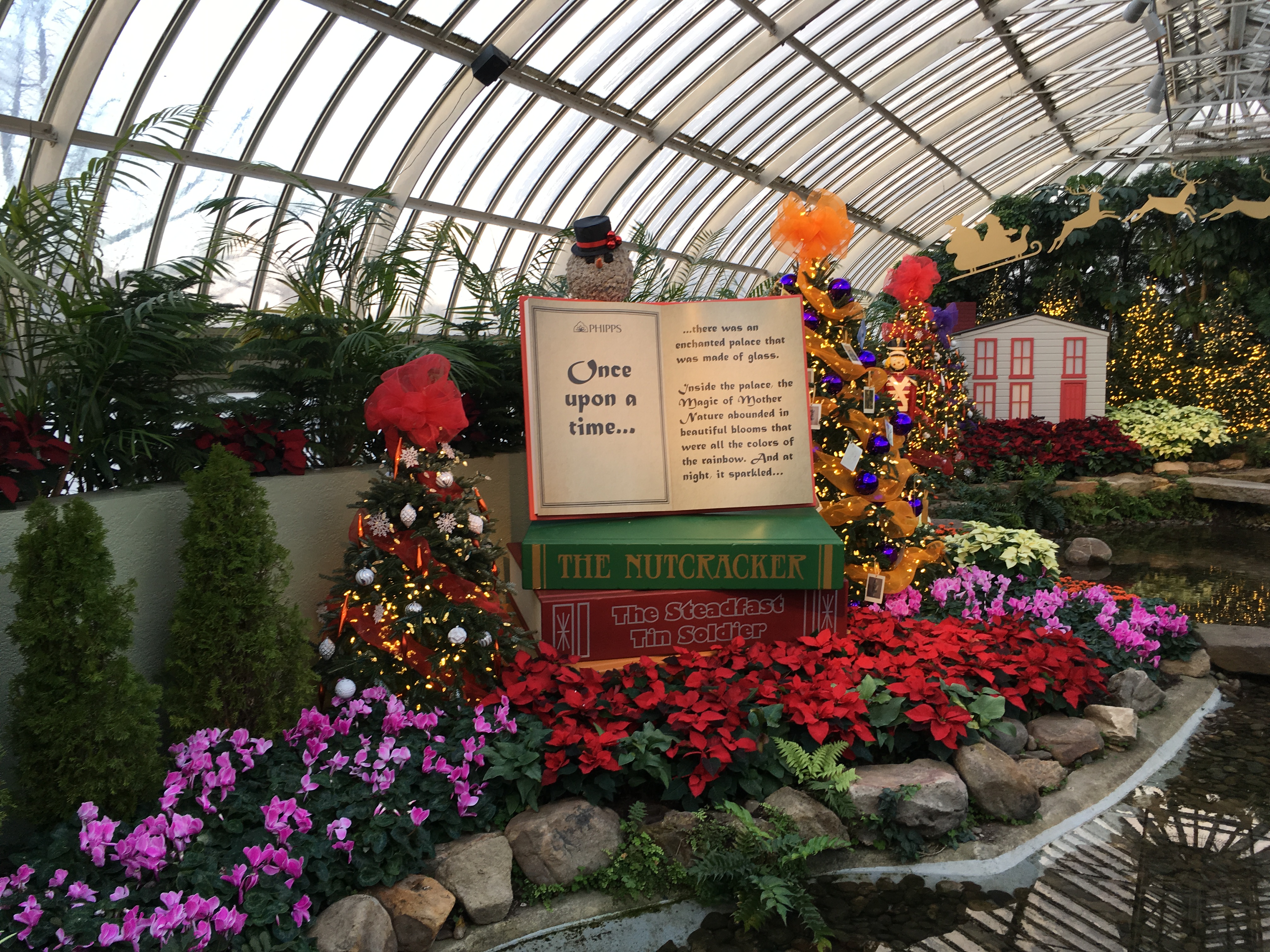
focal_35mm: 29
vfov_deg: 48.2
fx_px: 1064
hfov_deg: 61.7
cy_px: 476
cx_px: 635
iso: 25
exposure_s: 1/60
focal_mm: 4.15
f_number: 2.2
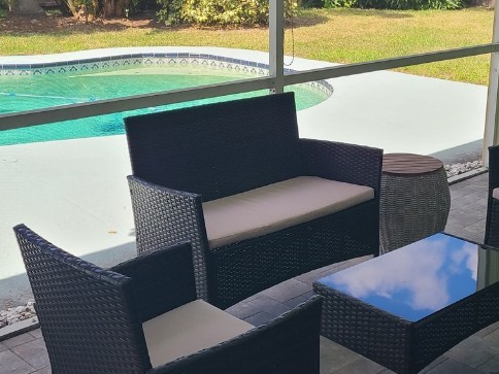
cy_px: 181
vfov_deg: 26.6
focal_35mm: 55
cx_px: 320
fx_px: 793
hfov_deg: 34.7
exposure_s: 1/614
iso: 40
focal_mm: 5.4
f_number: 1.8
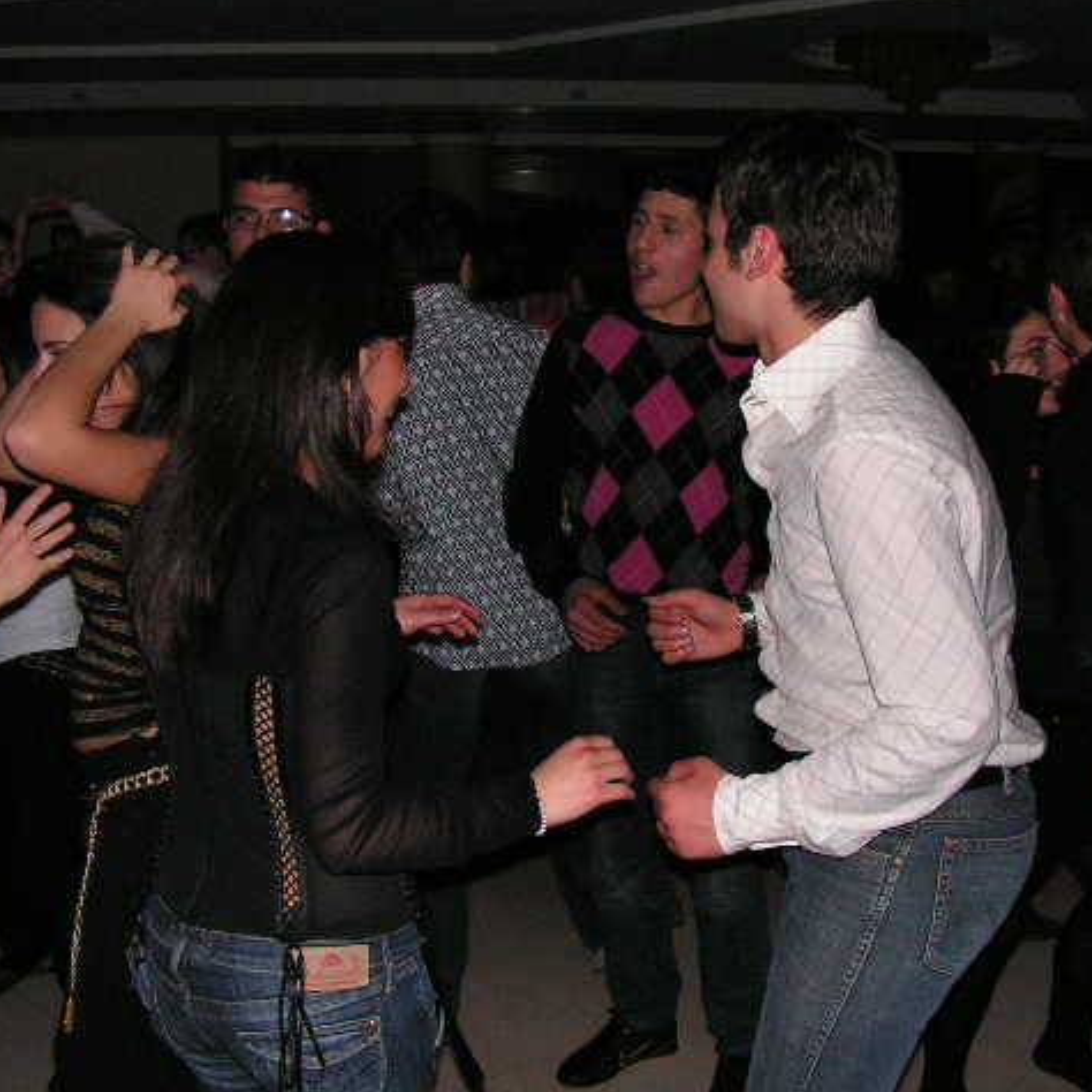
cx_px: 638
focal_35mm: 43
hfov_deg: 39.1
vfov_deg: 39.2
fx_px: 1535
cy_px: 541
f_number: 3.2
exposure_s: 1/40
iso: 200
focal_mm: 6
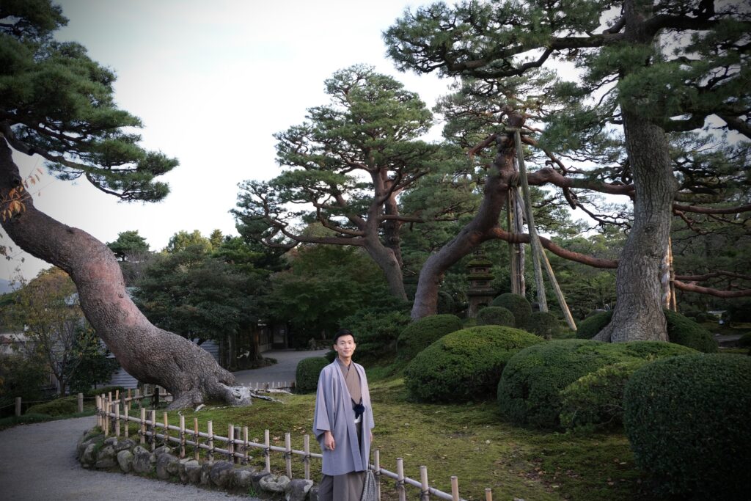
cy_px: 250
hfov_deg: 63.7
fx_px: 605
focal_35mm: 29
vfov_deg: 45.0
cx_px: 376
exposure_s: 1/120
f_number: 2.8
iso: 160
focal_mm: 19.6
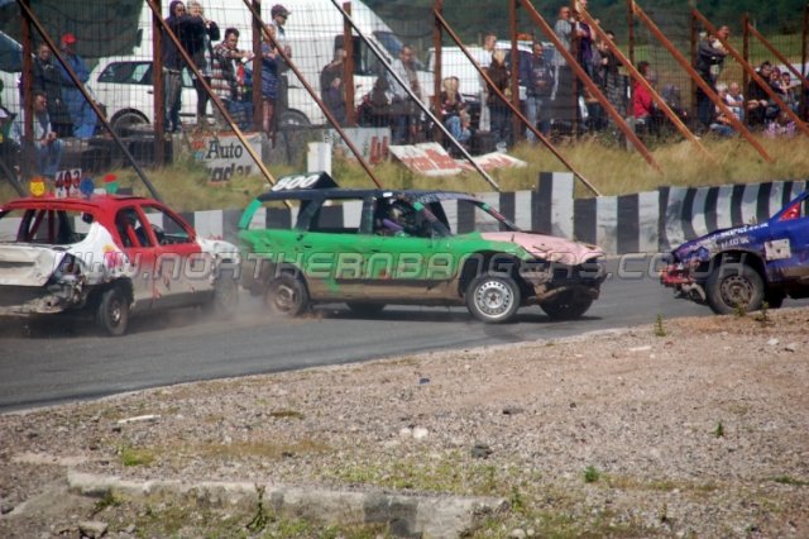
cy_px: 270
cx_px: 404
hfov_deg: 8.9
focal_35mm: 232
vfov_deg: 5.9
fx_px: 5222
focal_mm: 155
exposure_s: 1/1000
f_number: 6
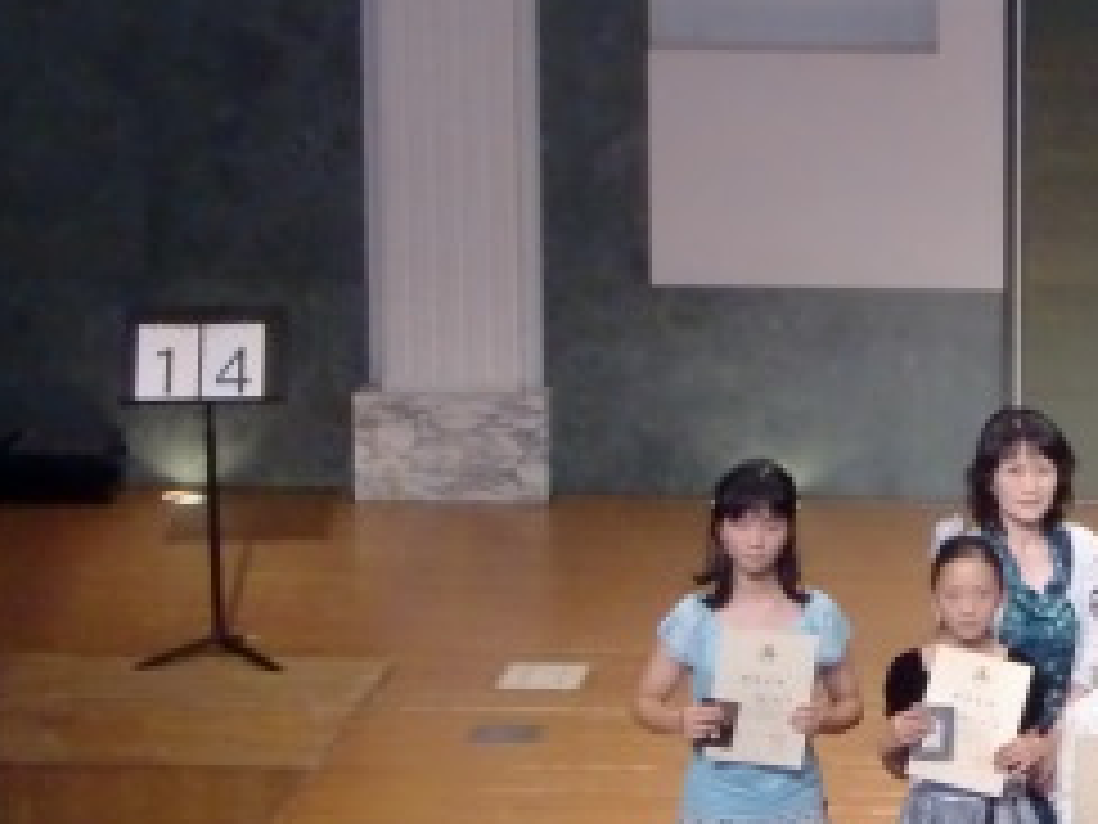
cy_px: 387
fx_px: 4568
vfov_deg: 10.3
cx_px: 1413
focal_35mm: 144
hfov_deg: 13.2
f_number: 3.6
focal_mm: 9.8
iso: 400
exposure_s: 1/60
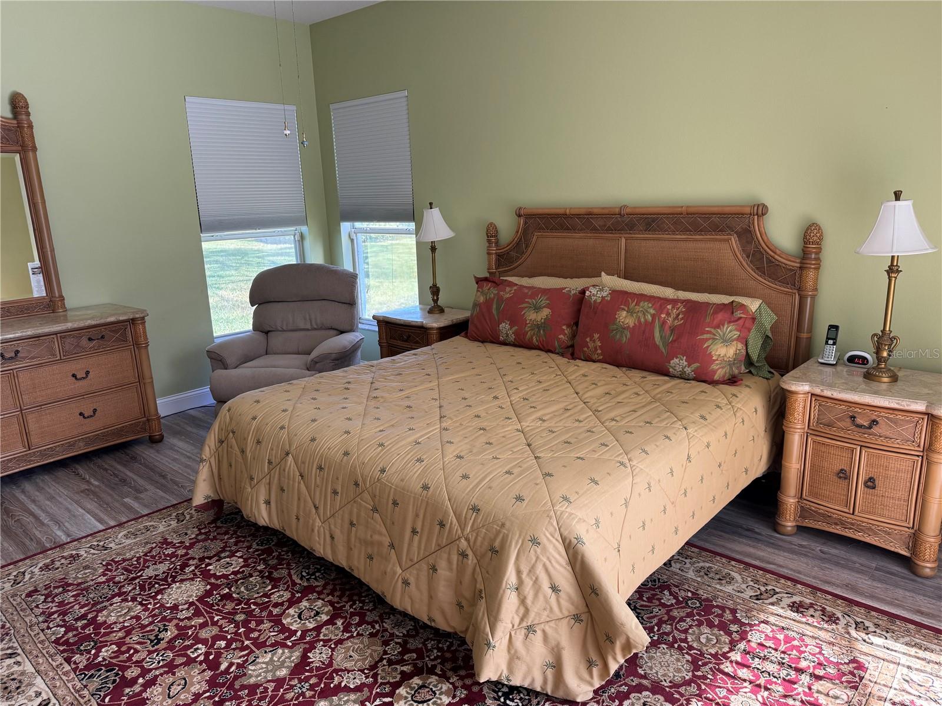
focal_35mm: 24
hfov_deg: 71.6
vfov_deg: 56.8
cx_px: 471
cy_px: 353
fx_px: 653
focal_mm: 6.76
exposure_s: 1/121
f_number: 1.78
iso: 125
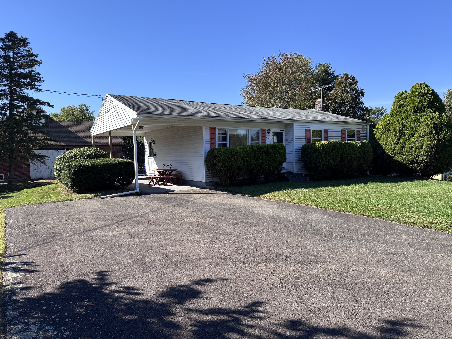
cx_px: 226
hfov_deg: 71.6
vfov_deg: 56.8
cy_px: 170
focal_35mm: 24
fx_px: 313
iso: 80
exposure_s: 1/2833
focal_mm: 6.76
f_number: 1.78
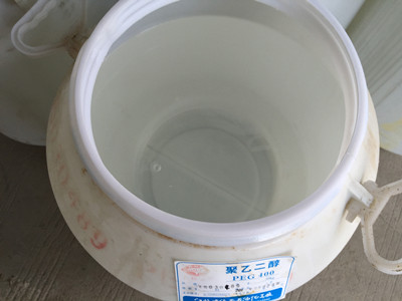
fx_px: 337
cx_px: 201
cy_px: 150
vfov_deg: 48.2
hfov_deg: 61.7
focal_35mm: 29
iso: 32
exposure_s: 1/60
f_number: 2.2
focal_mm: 4.15
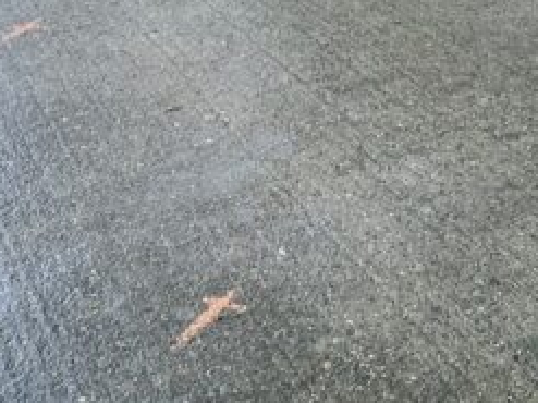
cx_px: 264
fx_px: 1258
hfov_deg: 24.1
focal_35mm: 81
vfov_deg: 17.3
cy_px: -83
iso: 32
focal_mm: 4.2
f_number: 1.6
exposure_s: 1/350
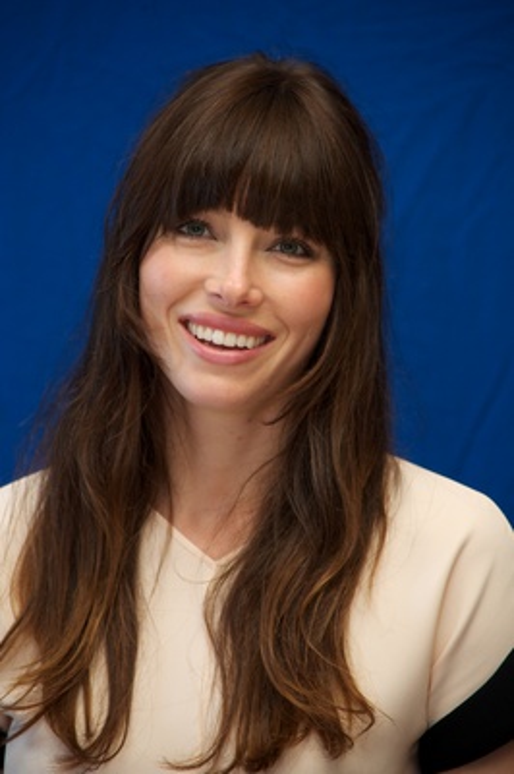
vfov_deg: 10.3
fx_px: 4290
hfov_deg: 6.9
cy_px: 387
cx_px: 257
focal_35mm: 200
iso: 800
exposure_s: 1/60
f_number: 5.6
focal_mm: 200
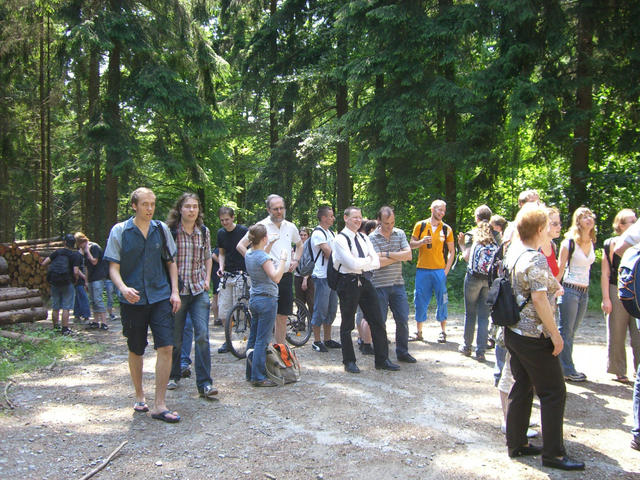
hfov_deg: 49.0
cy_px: 240
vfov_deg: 37.7
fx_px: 703
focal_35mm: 38
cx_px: 320
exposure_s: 1/200
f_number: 2.7
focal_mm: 6.2
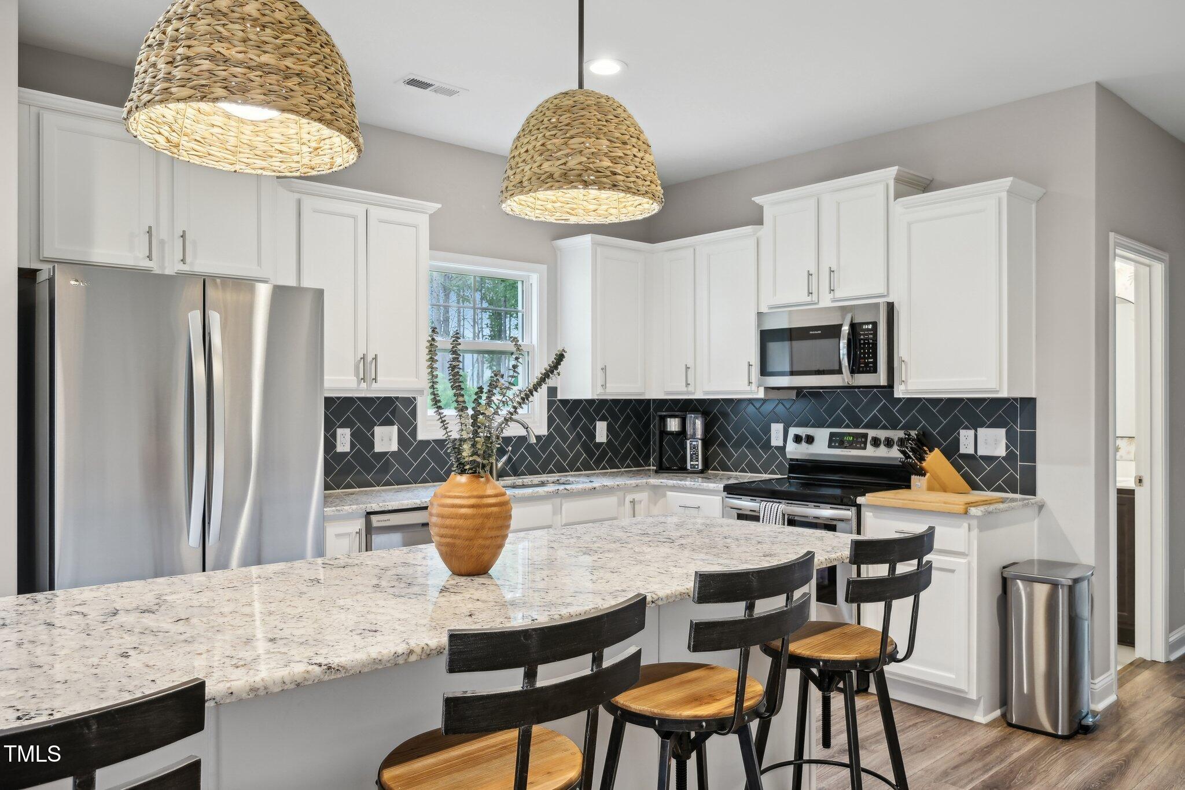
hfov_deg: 71.5
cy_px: 395
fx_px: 823
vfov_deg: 51.3
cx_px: 592
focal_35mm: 25
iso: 400
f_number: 8
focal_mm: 25
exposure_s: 1/10
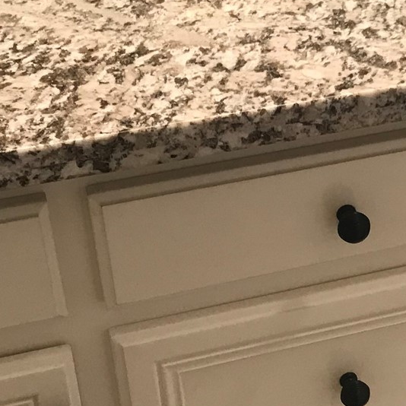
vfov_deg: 18.3
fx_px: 1261
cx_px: 414
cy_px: 233
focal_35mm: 95
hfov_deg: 17.8
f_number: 1.8
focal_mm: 3.99
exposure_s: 1/24
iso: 40
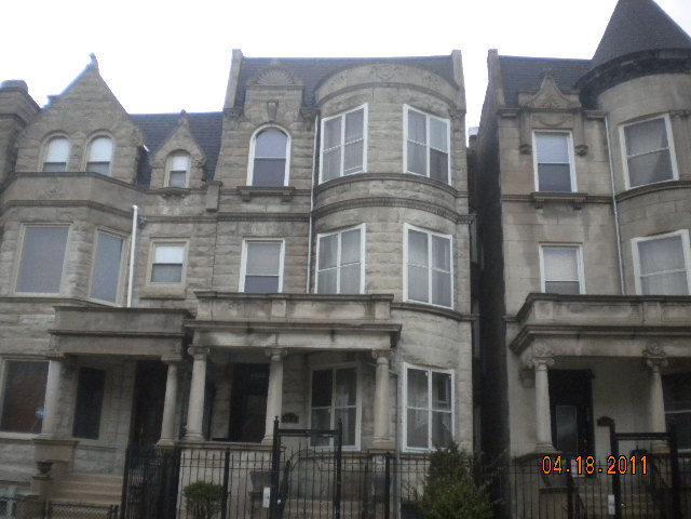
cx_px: 346
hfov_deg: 52.6
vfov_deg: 40.7
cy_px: 260
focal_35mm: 35
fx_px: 699
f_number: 3.1
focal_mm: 6.3
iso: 400
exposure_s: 1/432
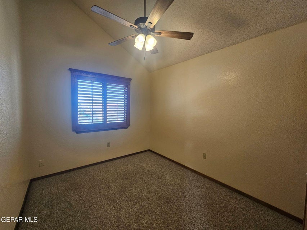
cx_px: 154
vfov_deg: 89.9
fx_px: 115
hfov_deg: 106.2
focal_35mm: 13
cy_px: 115
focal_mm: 2.2
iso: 100
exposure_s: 1/60
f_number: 2.2
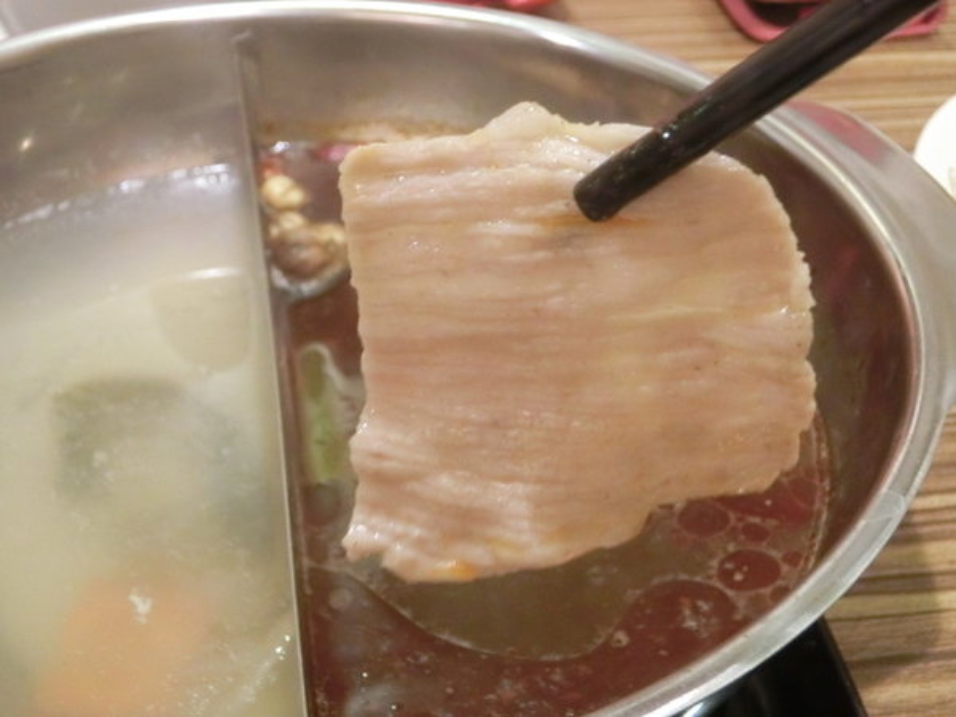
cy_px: 358
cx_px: 478
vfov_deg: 29.1
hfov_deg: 38.2
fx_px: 1381
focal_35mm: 50
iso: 1600
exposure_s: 1/50
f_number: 4.3
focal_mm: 9.16
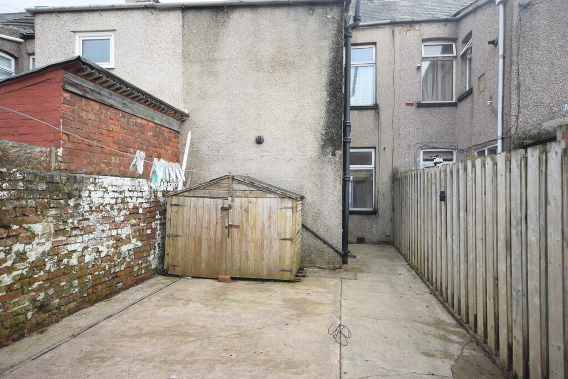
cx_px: 284
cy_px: 190
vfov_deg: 56.2
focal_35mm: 22
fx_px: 355
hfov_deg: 77.3
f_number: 5.6
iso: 400
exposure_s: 1/125
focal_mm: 15
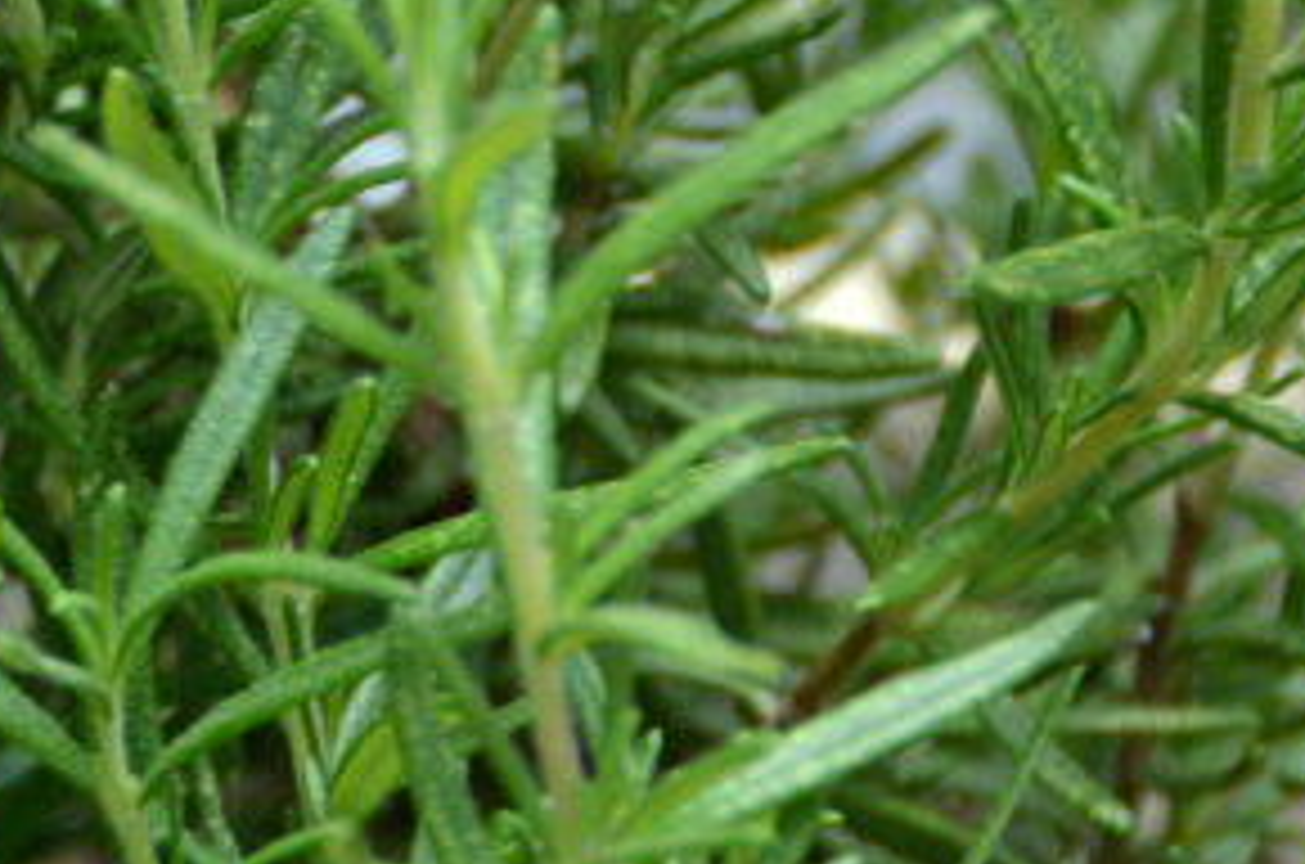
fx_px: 18221
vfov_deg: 2.7
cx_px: -356
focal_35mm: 504
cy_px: 644
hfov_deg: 4.1
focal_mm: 95
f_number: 5.3
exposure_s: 1/100
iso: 100
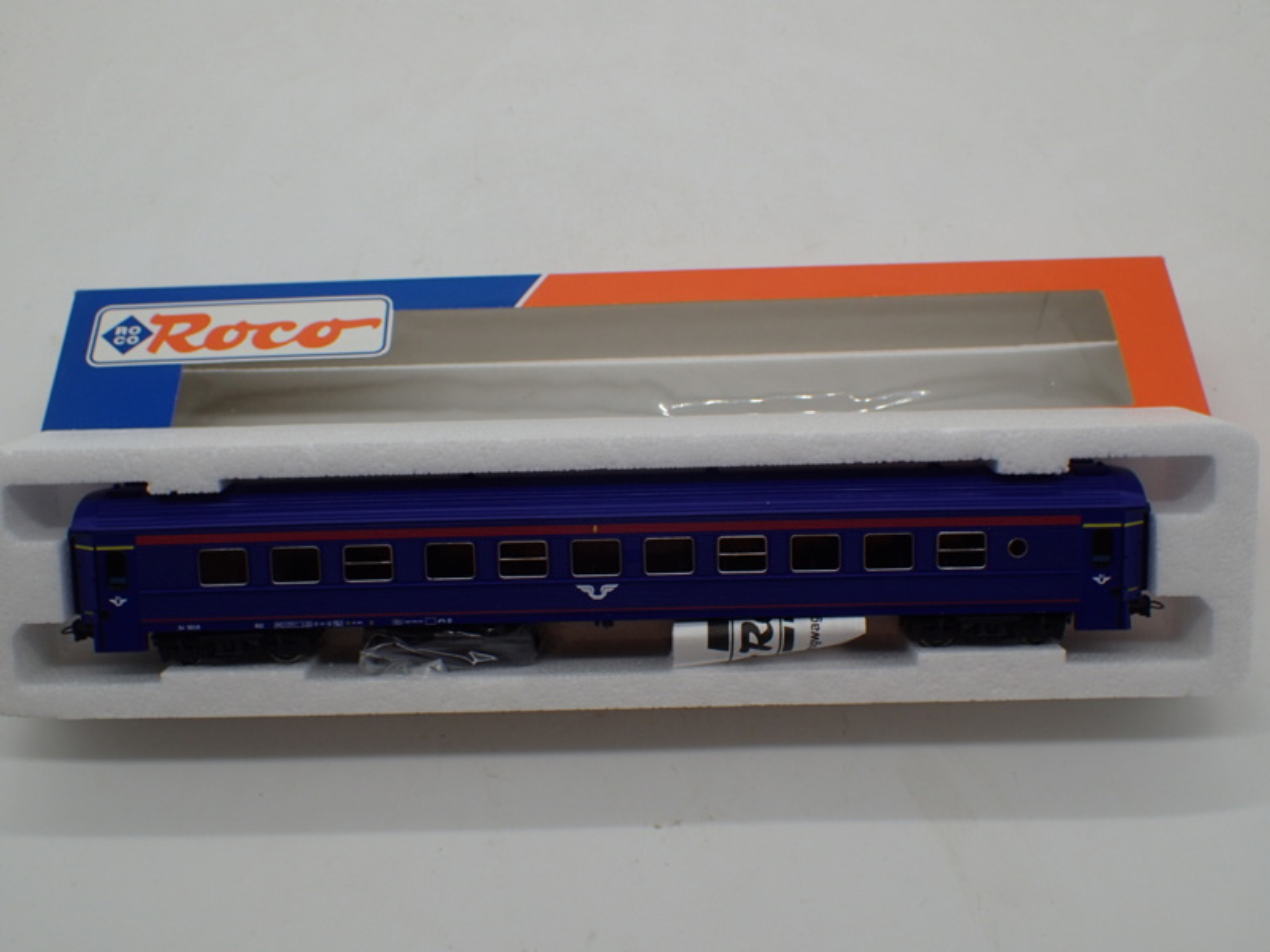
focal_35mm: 43
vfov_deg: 33.6
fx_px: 1578
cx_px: 635
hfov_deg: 43.9
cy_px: 476
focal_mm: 7.86
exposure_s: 1/160
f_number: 4
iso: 100
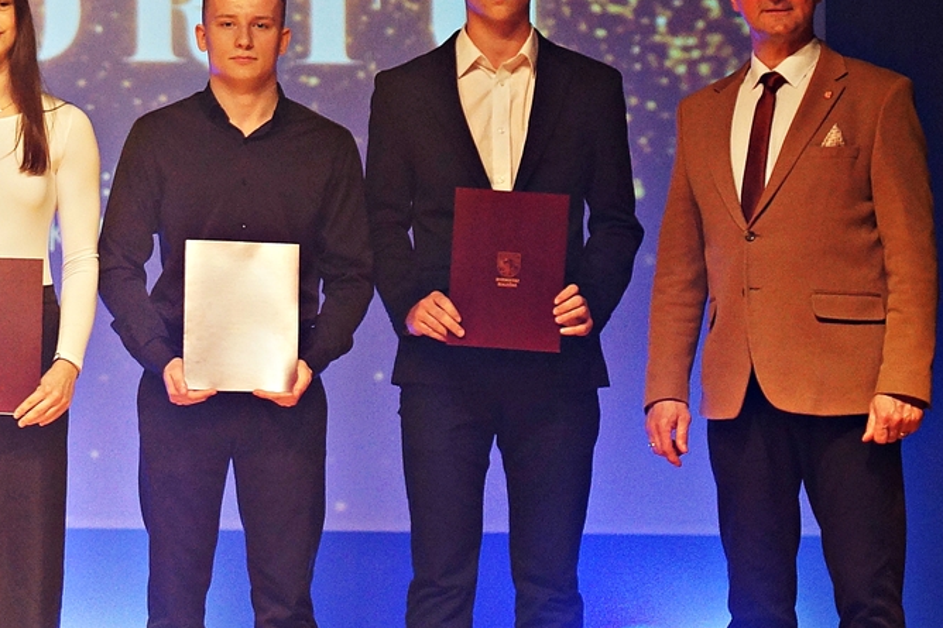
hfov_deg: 11.1
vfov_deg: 7.5
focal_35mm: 182
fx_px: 4766
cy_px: 116
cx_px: -176
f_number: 1.4
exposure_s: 1/250
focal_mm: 50
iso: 500
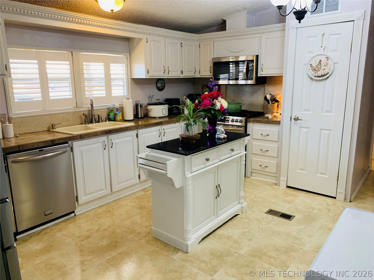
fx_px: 281
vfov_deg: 53.1
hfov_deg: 67.3
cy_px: 140
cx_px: 187
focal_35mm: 26
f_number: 1.8
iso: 160
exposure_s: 1/60
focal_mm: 4.25
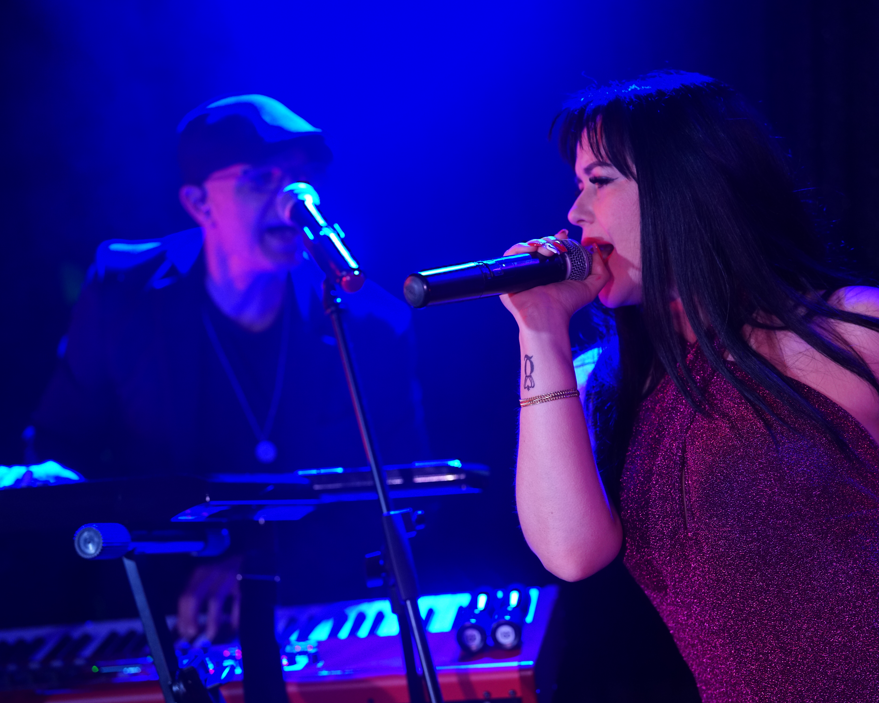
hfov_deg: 33.0
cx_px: 433
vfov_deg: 26.7
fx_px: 1483
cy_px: 356
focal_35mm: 57
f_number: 2
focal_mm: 50
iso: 2000
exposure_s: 1/160
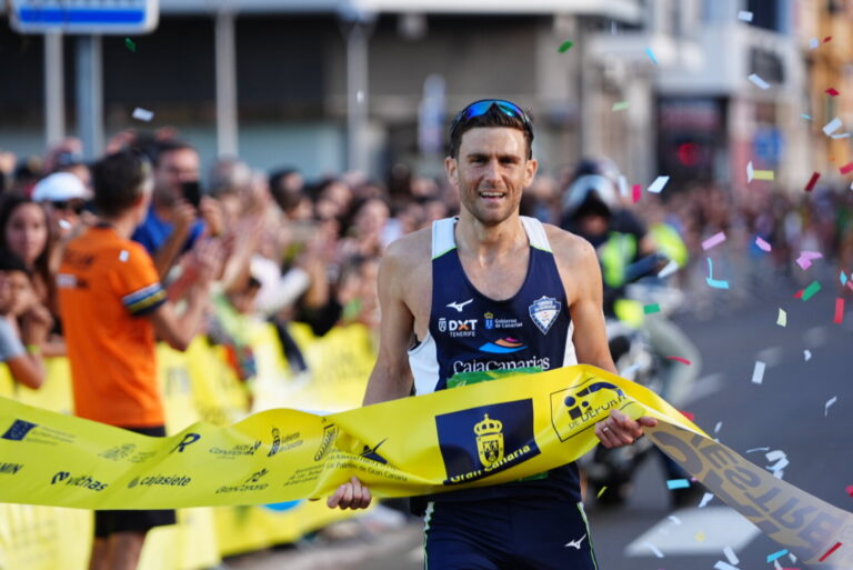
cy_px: 285
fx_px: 5358
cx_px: 426
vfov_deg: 6.1
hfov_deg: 9.1
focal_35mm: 226
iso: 250
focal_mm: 151.3
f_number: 2.8
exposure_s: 1/500
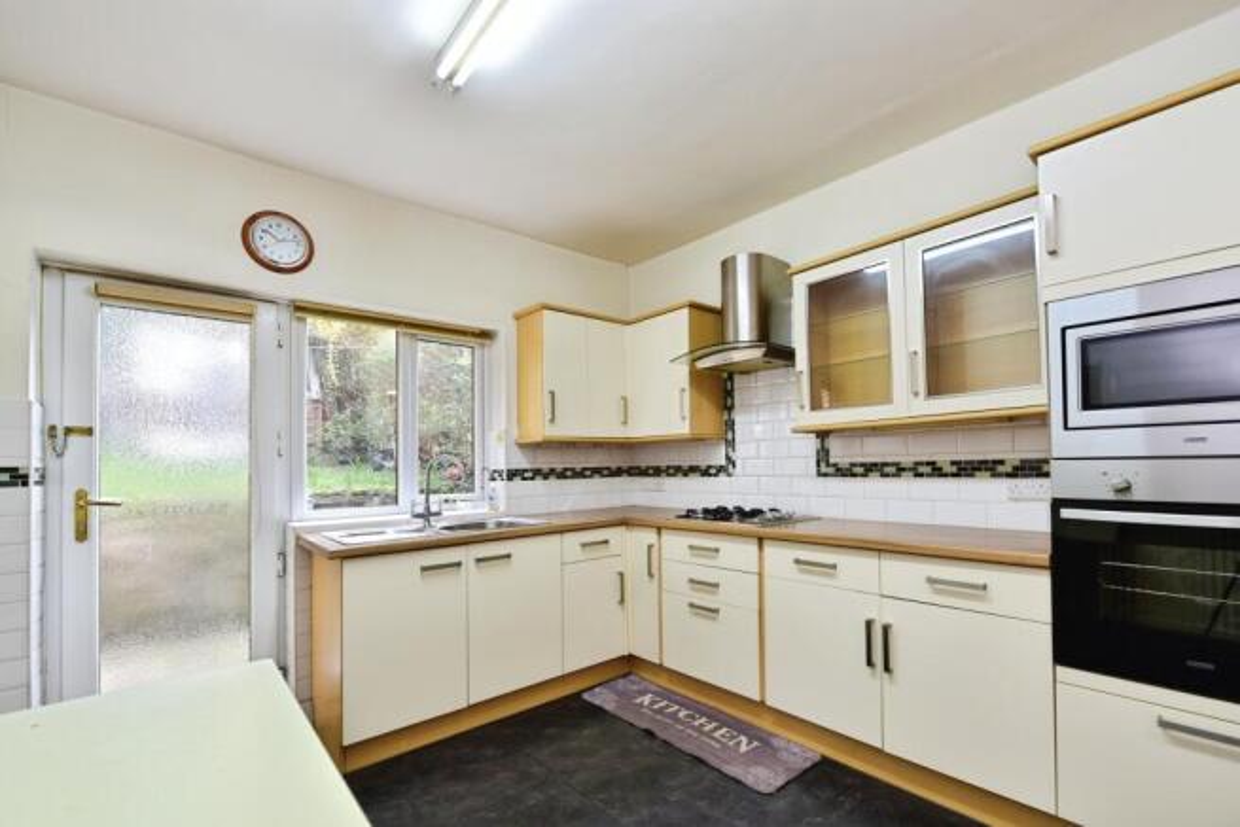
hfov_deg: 104.2
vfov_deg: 81.2
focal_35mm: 14
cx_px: 620
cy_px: 414
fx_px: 482
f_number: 4
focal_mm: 14
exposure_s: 1/60
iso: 400
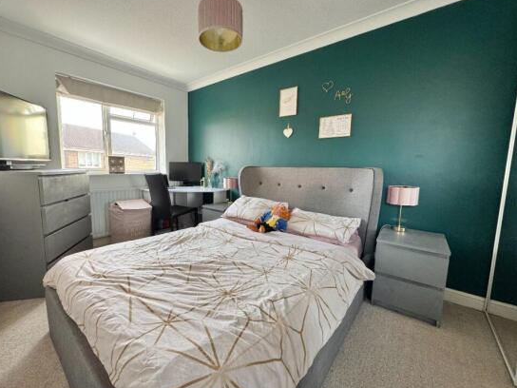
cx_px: 241
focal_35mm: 15
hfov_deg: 98.0
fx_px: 224
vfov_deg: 81.7
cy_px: 194
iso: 200
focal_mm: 2.22
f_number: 2.2
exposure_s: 1/99
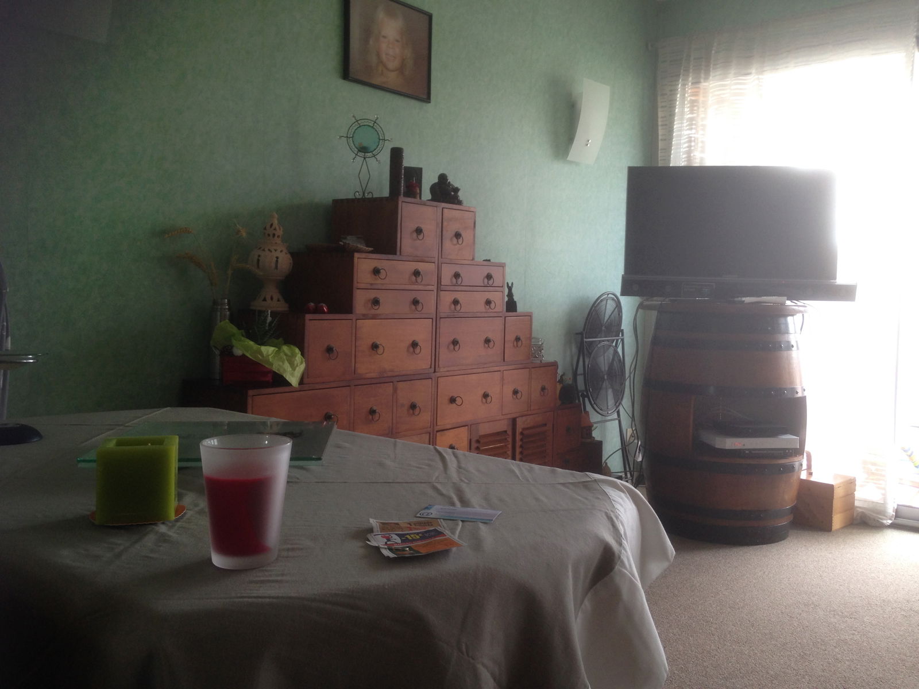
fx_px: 876
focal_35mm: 33
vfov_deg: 42.9
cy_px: 344
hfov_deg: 55.4
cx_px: 460
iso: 64
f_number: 2.4
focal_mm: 4.12
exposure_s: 1/20
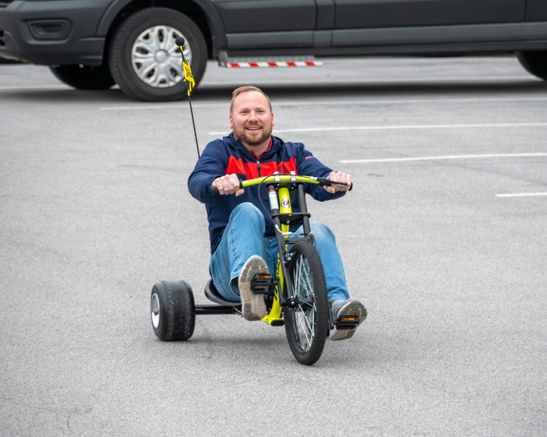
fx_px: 5486
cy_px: 218
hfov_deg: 5.7
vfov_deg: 4.6
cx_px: 311
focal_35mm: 339
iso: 400
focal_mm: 200
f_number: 5.6
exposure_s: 1/200
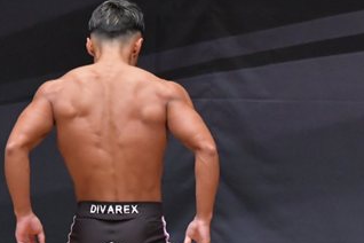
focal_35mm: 730
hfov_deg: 2.8
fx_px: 7381
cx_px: 160
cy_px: 233
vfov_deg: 1.9
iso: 6400
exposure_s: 1/400
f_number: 5.6
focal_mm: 200
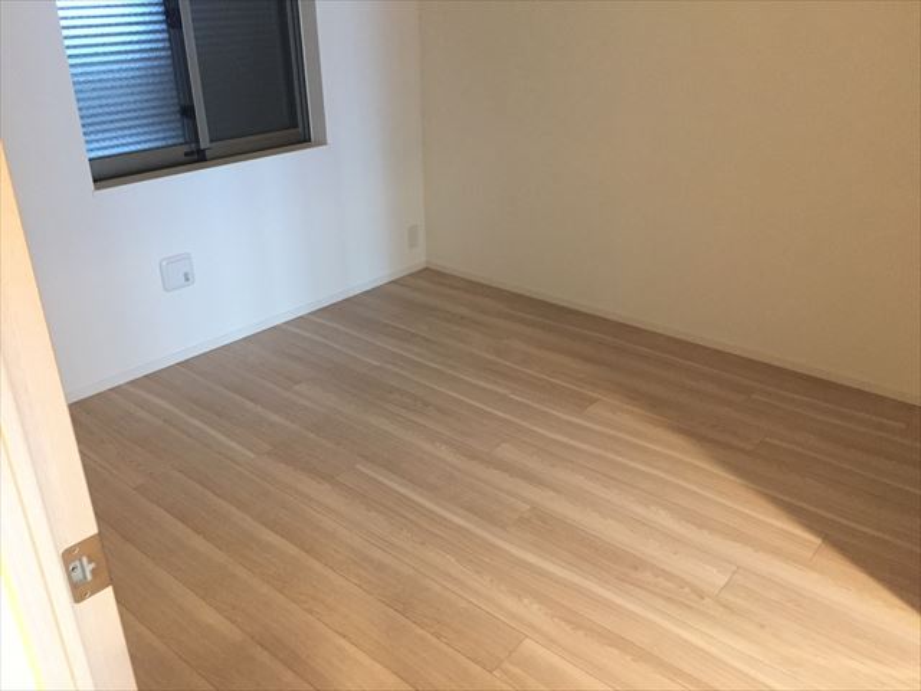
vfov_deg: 48.2
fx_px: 772
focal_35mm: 29
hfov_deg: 61.7
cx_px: 460
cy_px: 346
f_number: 2.2
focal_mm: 4.15
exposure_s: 1/15
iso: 250
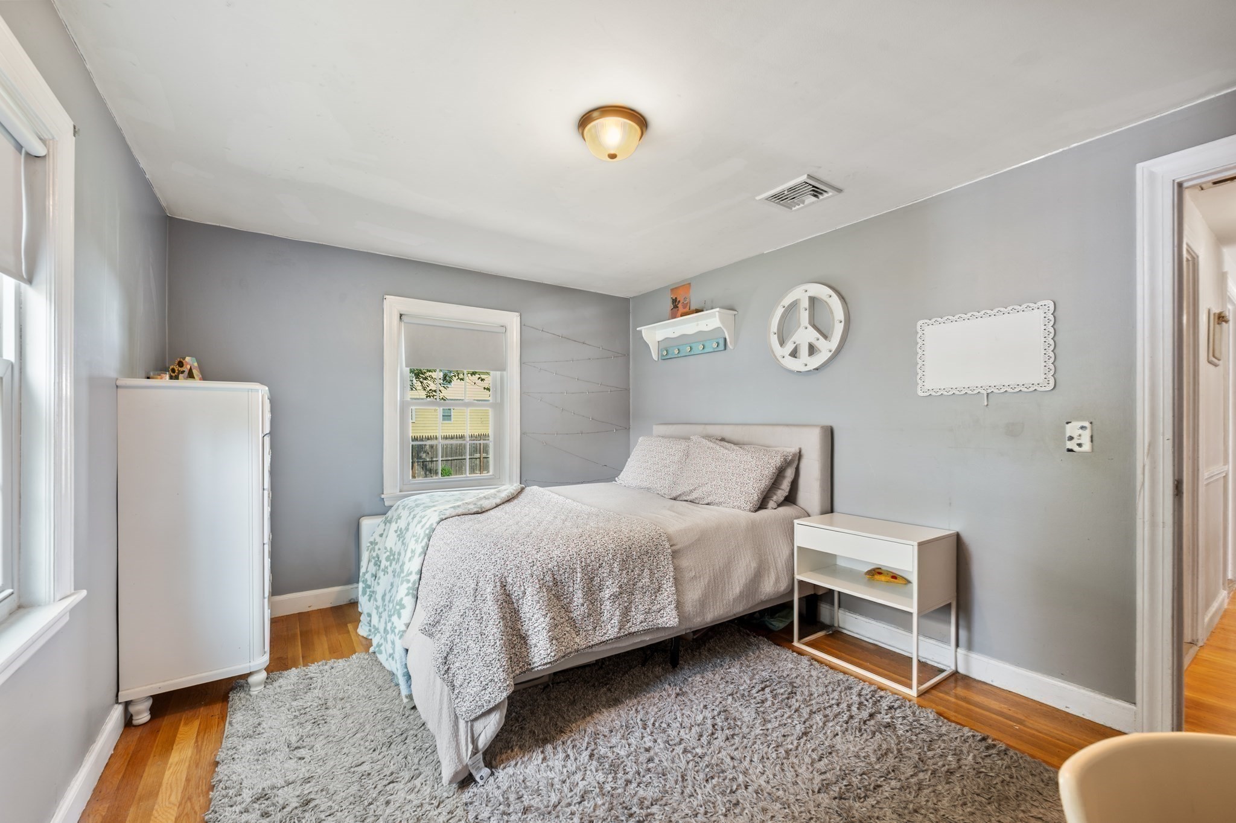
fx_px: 480
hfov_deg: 104.3
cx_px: 618
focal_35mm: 14
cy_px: 412
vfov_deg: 81.1
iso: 100
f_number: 8
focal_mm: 14
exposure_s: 1.3
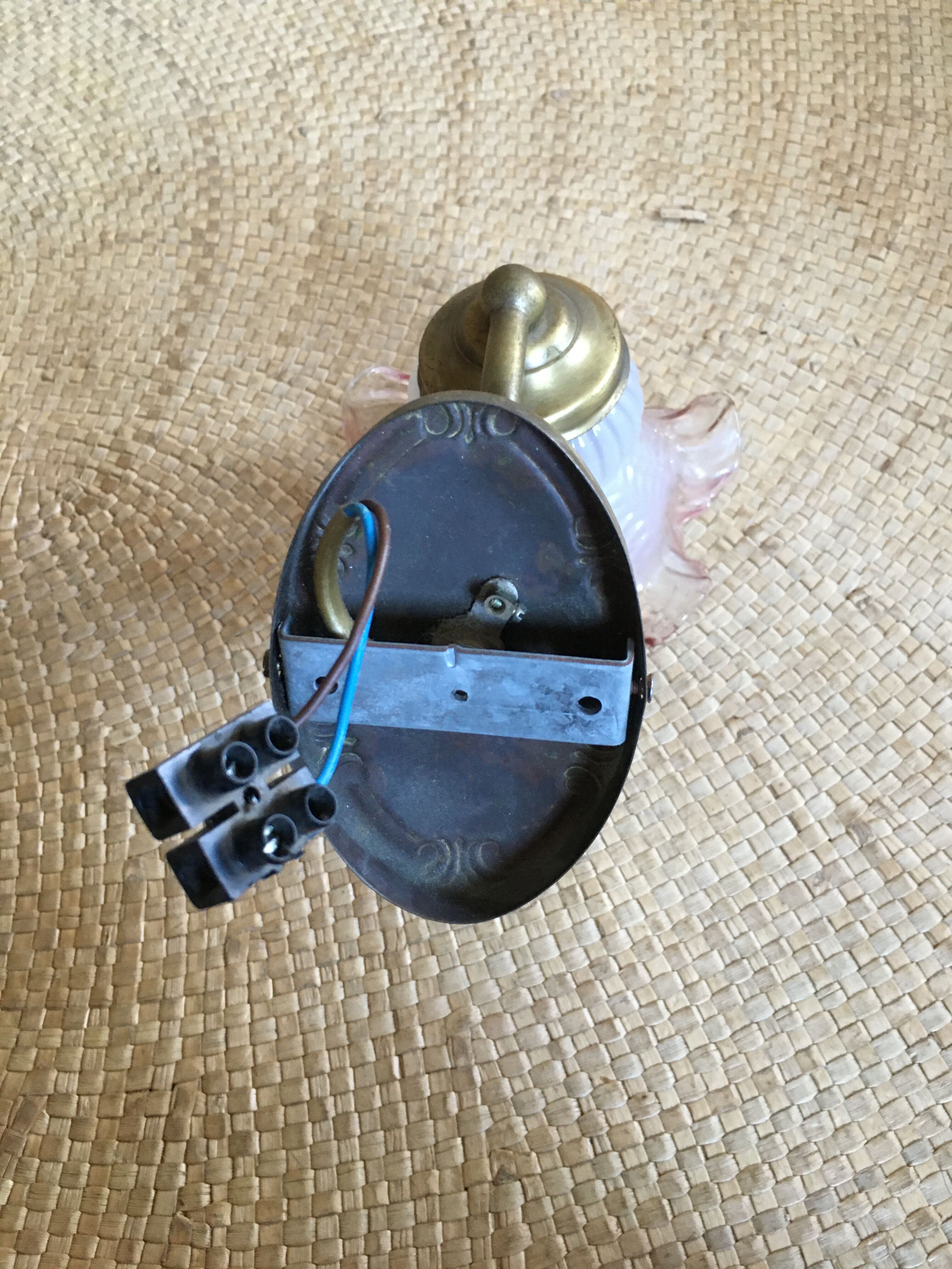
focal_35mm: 29
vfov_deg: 61.7
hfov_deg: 48.2
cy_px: 634
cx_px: 476
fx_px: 1063
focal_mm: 4.15
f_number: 2.2
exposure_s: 1/20
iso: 200
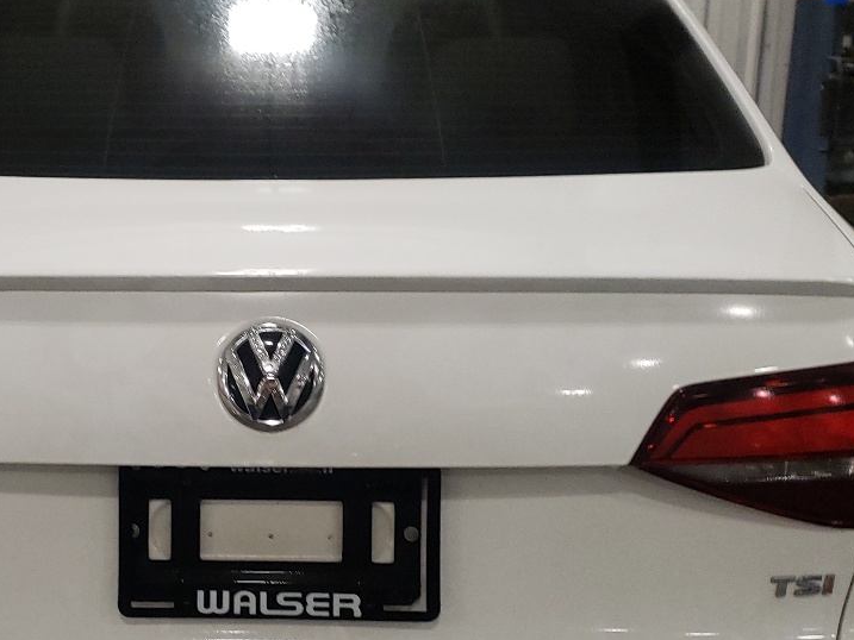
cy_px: 404
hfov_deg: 33.0
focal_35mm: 58
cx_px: 298
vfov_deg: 25.2
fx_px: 1431
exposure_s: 1/60.2
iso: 170
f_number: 1.5
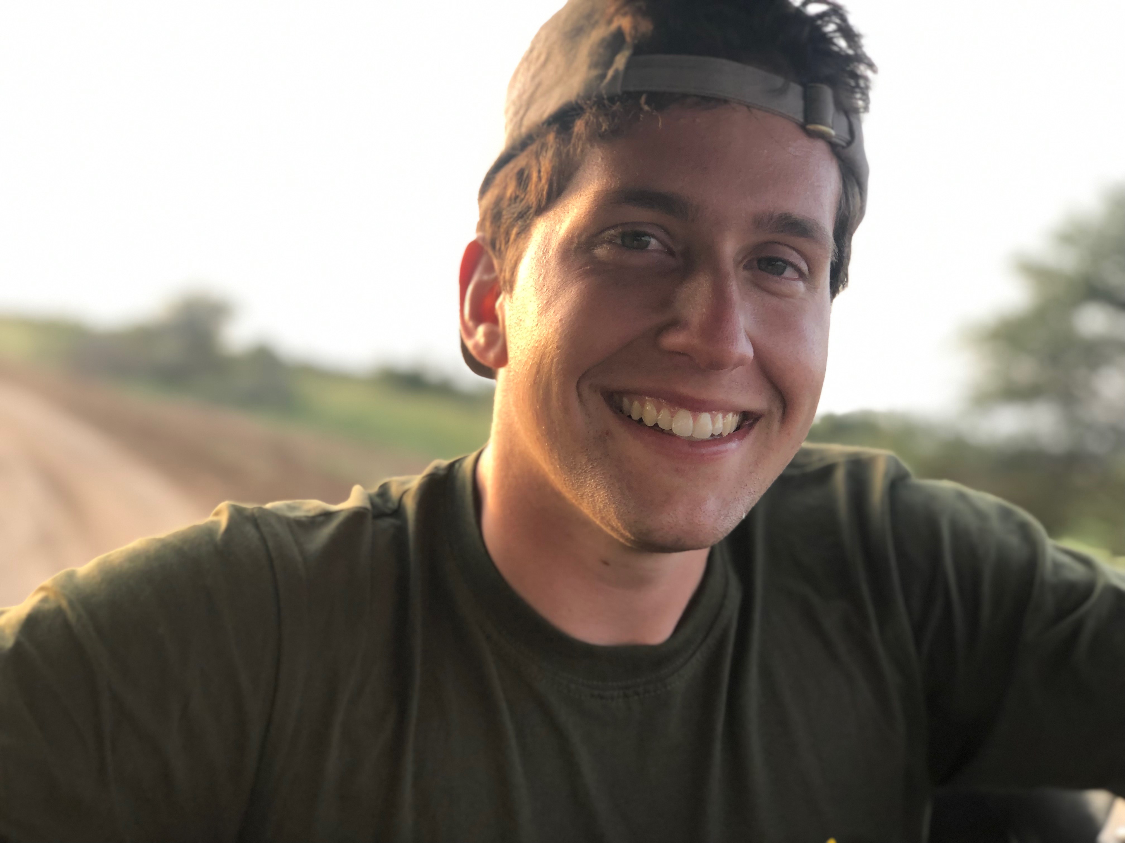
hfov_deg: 36.8
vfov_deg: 28.0
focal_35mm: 52
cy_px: 422
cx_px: 562
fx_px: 1690
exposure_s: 1/60
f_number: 2.4
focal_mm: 6
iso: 20
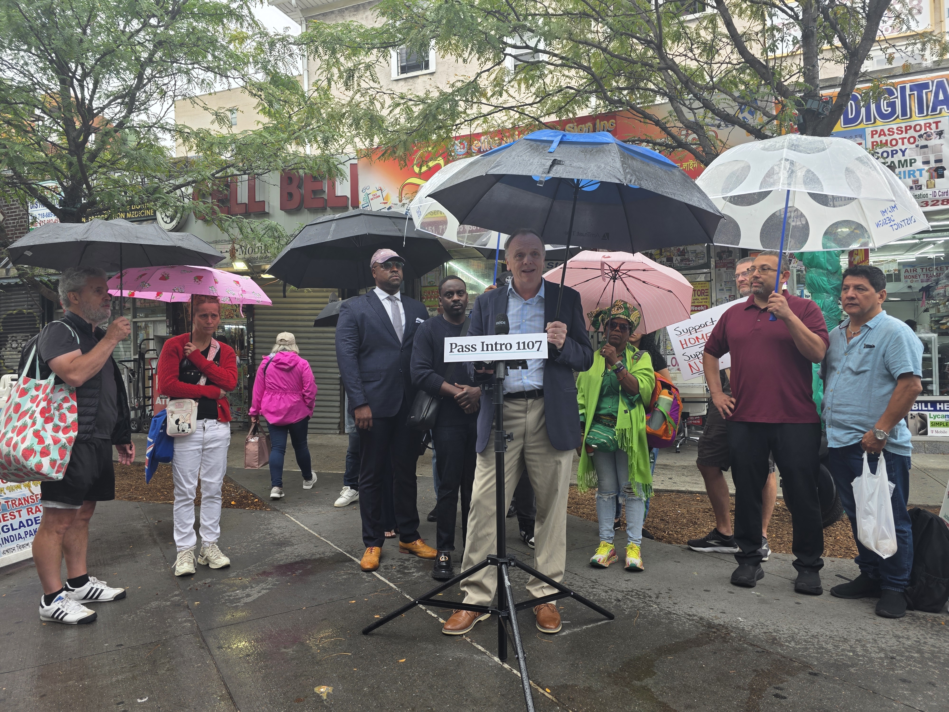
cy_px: 356
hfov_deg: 73.9
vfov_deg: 58.9
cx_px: 474
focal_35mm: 23
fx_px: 631
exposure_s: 1/120
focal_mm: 6.3
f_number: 1.7
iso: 20
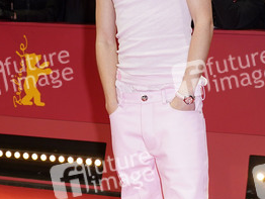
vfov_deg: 22.8
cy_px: 24
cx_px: 131
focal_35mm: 63
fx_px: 483
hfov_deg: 30.7
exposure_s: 1/160
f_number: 5.6
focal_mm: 43
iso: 800
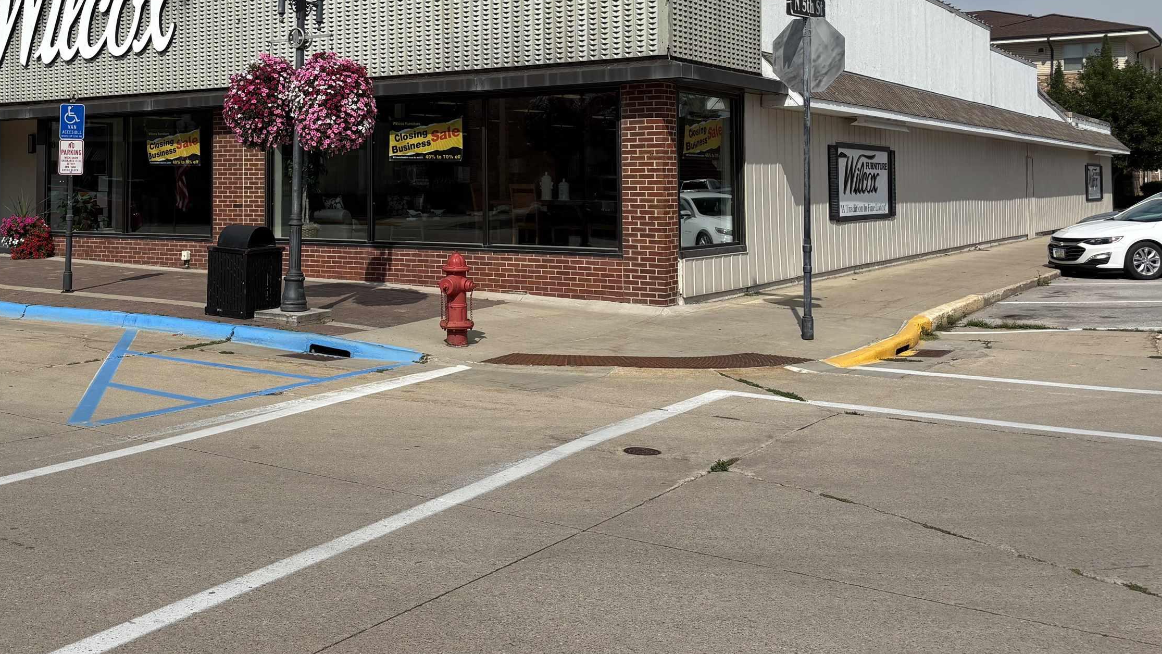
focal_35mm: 39
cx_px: 393
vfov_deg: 29.7
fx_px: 1202
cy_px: 126
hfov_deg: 50.7
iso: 50
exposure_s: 1/6711
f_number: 1.6
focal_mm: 5.96
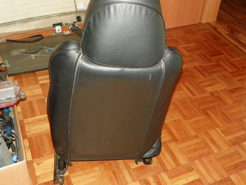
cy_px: 82
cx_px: 132
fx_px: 299
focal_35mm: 42
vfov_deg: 34.3
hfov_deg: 44.8
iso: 200
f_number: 2.8
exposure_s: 1/125
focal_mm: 5.5
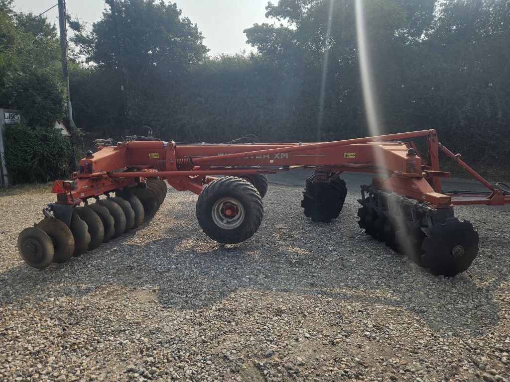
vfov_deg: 58.9
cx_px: 255
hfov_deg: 73.9
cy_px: 191
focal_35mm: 23
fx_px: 339
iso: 25
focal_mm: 5.4
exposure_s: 1/1472
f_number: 1.8
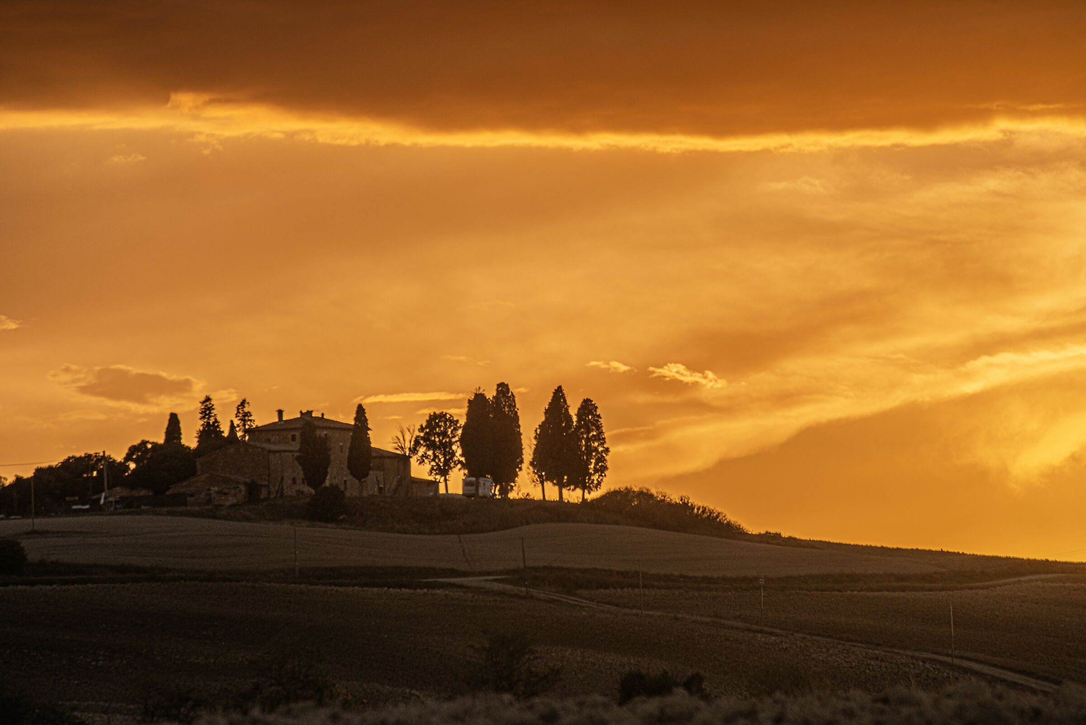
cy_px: 362
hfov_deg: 6.9
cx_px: 543
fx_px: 9053
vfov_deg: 4.6
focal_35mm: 300
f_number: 9
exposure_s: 1/320
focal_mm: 300
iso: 100
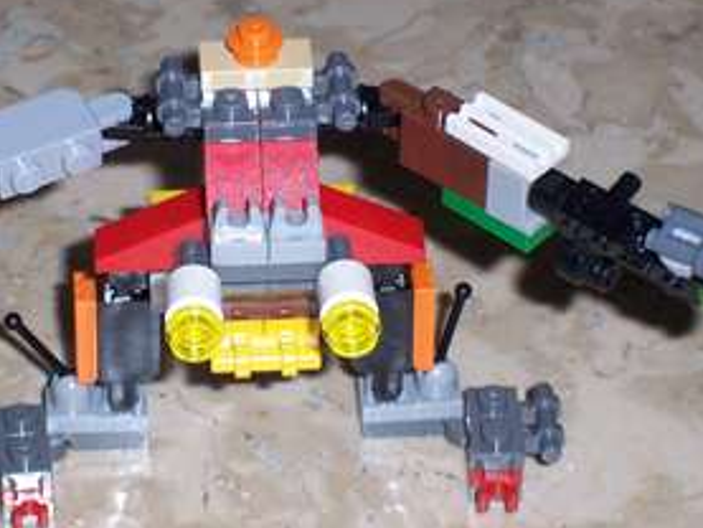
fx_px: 3170
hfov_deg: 12.6
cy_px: 264
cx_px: 261
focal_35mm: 156
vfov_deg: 9.5
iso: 125
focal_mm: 18.6
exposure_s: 1/125
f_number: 4.8
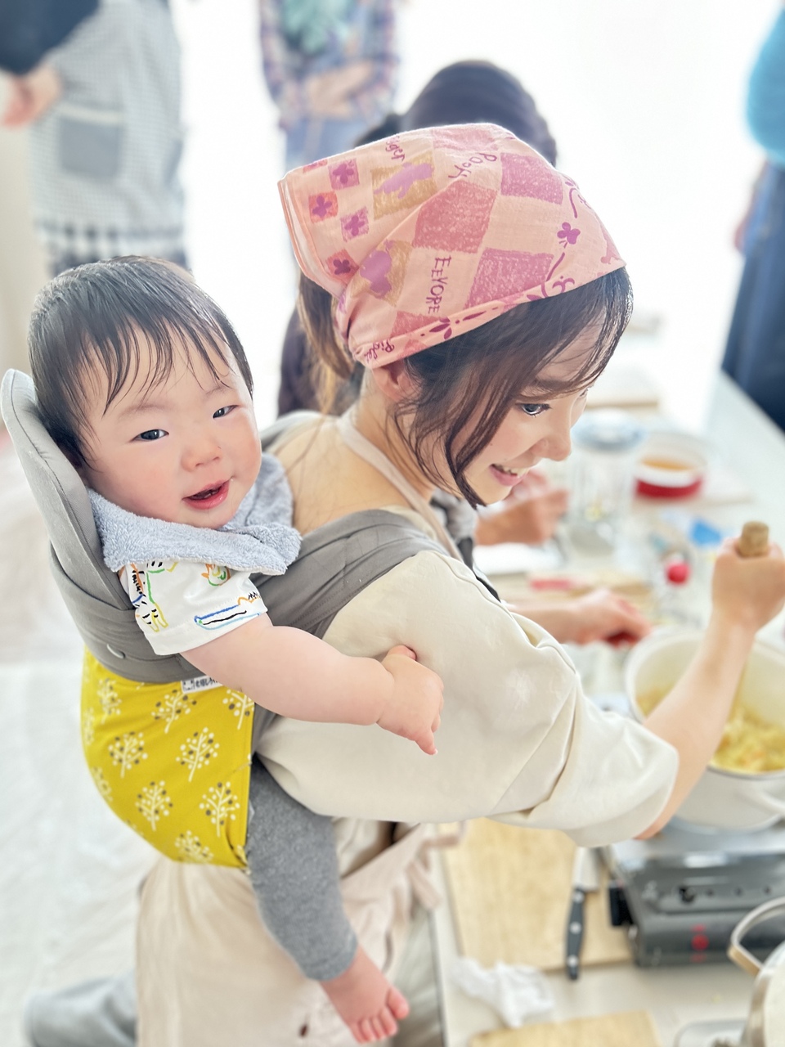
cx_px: 392
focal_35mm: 26
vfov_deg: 67.3
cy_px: 524
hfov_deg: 53.1
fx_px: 786
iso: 160
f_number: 1.5
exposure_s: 1/60
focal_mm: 5.7
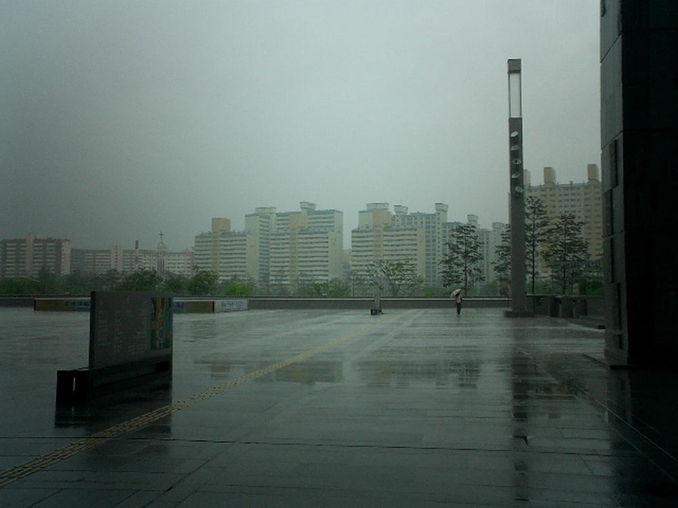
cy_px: 254
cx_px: 339
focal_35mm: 37
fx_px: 725
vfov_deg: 38.7
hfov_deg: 50.1
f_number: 3.5
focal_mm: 5.6
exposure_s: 1/200
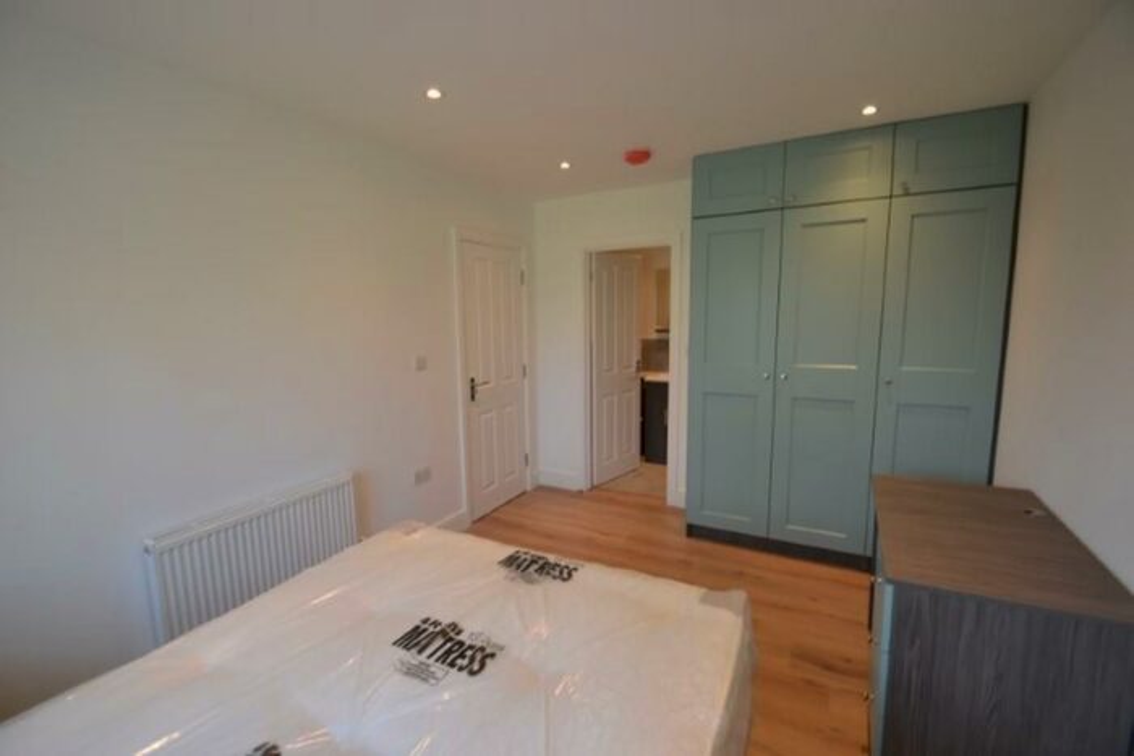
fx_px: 473
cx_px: 567
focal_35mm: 15
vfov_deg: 77.4
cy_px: 378
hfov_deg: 100.4
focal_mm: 10
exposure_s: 1/20
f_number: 3.5
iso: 100
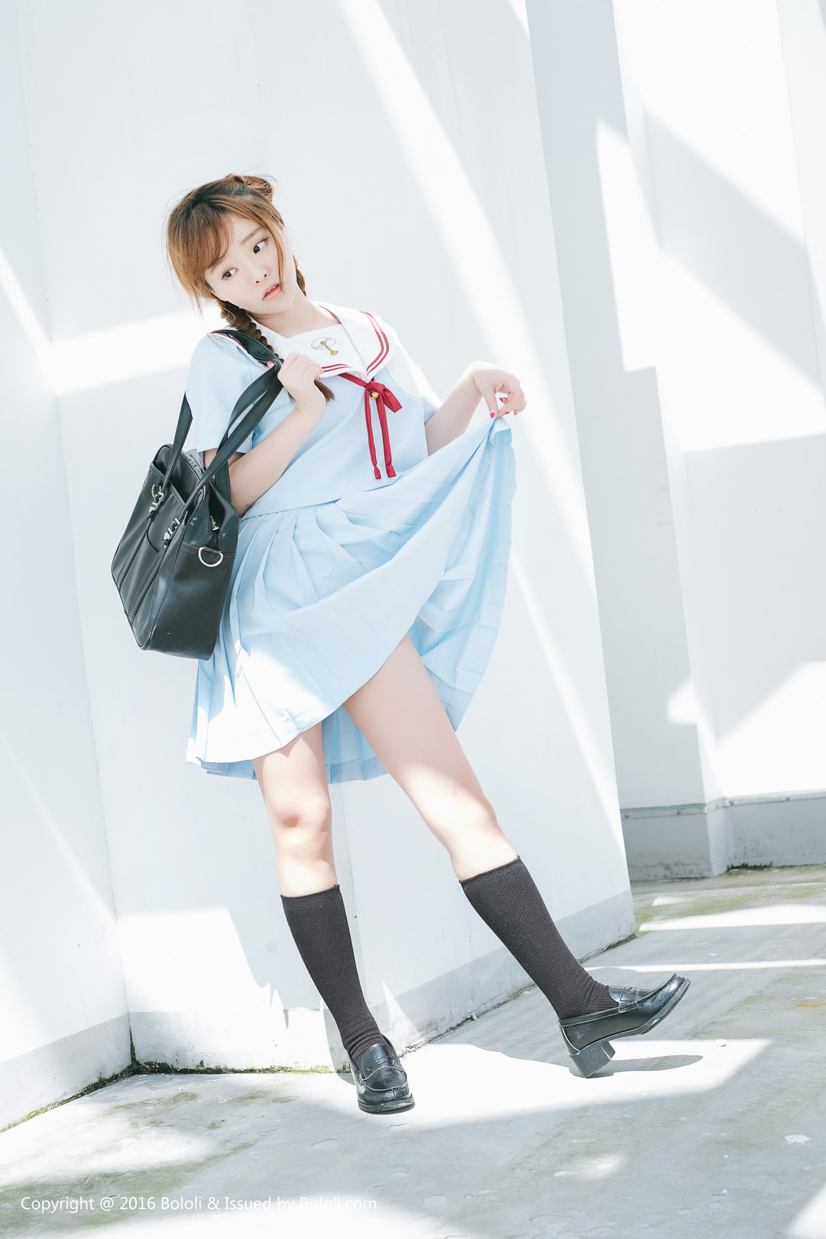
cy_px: 620
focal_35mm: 53
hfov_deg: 25.5
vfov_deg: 37.5
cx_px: 413
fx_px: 1824
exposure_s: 1/320
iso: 100
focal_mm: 35
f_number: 4
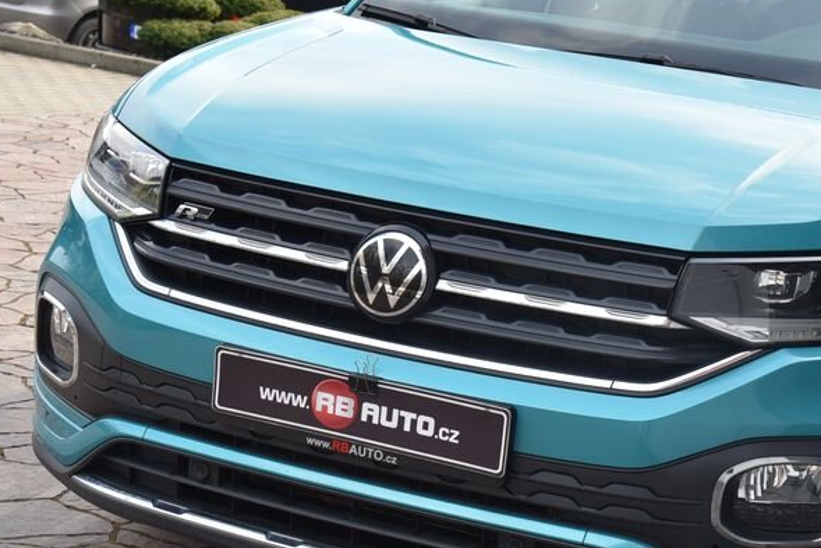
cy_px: 283
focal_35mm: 80
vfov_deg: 17.1
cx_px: 629
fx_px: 1825
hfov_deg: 25.0
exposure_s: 1/250
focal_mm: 46
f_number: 8
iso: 500
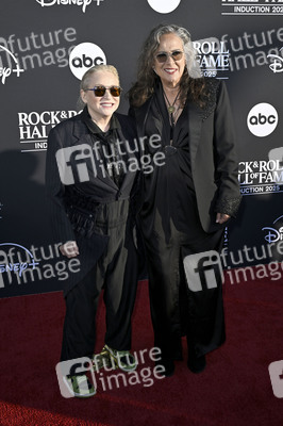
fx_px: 461
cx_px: 142
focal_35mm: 39
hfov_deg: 34.2
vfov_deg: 49.6
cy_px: 213
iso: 250
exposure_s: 1/320
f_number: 9
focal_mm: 39
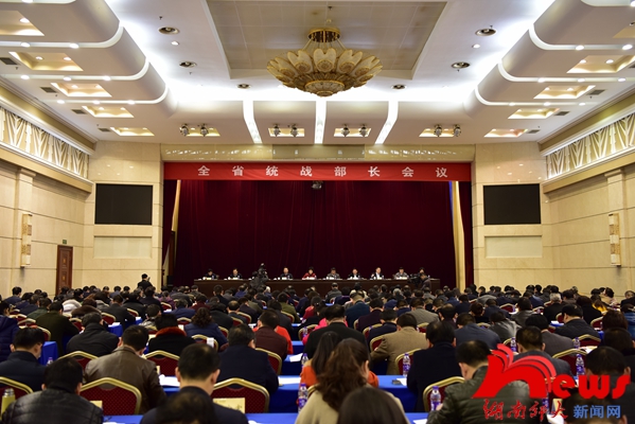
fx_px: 671
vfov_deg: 35.1
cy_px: 212
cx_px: 318
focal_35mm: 38
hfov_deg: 50.7
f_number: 2.8
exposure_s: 1/50
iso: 640
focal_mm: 38
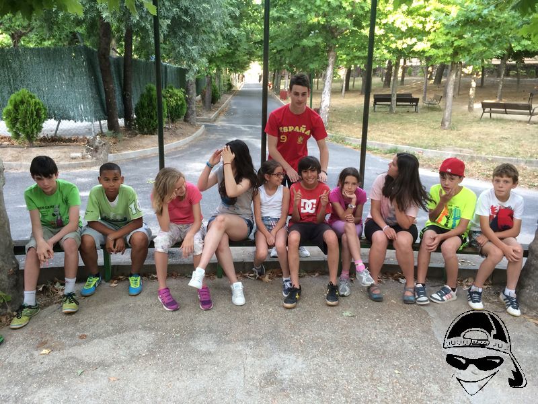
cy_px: 202
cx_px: 269
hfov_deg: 60.0
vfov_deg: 46.8
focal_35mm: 30
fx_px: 466
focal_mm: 4.12
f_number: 2.2
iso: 40
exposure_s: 1/40
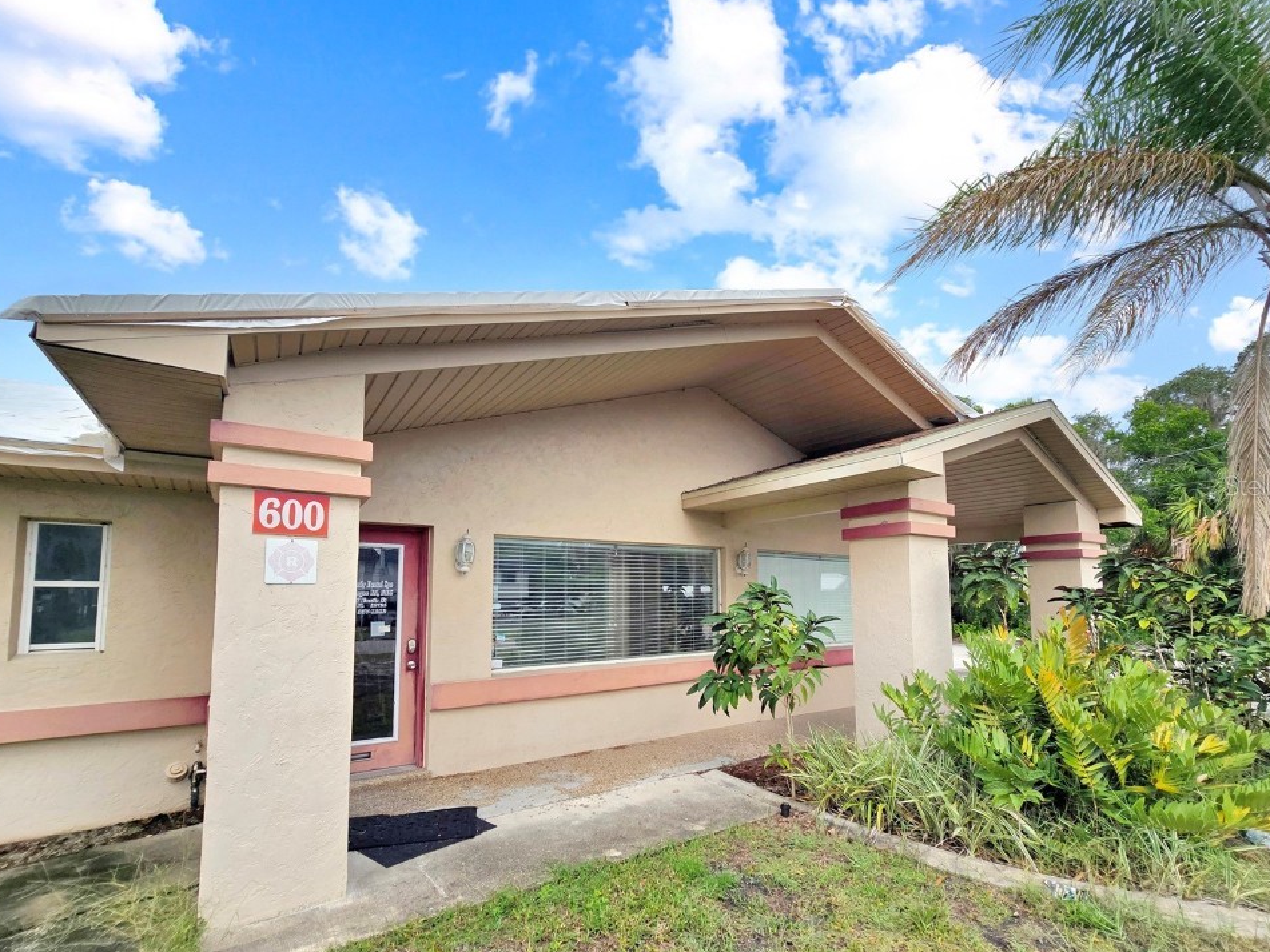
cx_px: 666
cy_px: 485
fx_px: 514
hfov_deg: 102.0
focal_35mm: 14
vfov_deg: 85.7
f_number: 2.2
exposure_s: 1/1854
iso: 50
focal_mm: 2.2
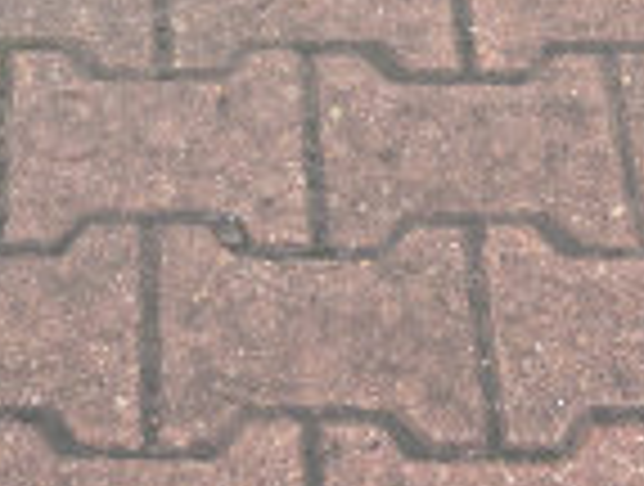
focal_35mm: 128
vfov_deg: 10.9
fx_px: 2387
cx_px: 153
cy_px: -394
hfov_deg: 15.3
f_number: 6.3
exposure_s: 1/60
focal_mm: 15
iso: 200
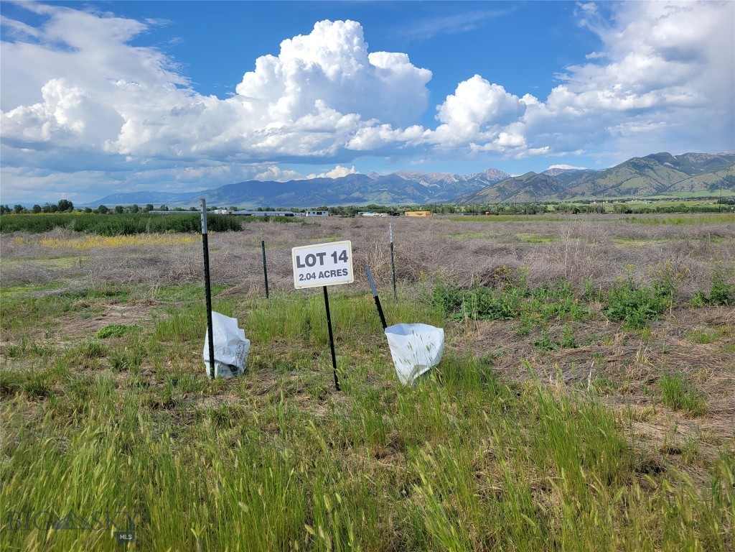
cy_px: 276
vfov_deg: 53.1
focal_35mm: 26
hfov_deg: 67.3
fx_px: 552
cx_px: 368
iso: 40
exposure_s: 1/2565
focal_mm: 5.4
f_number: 1.8
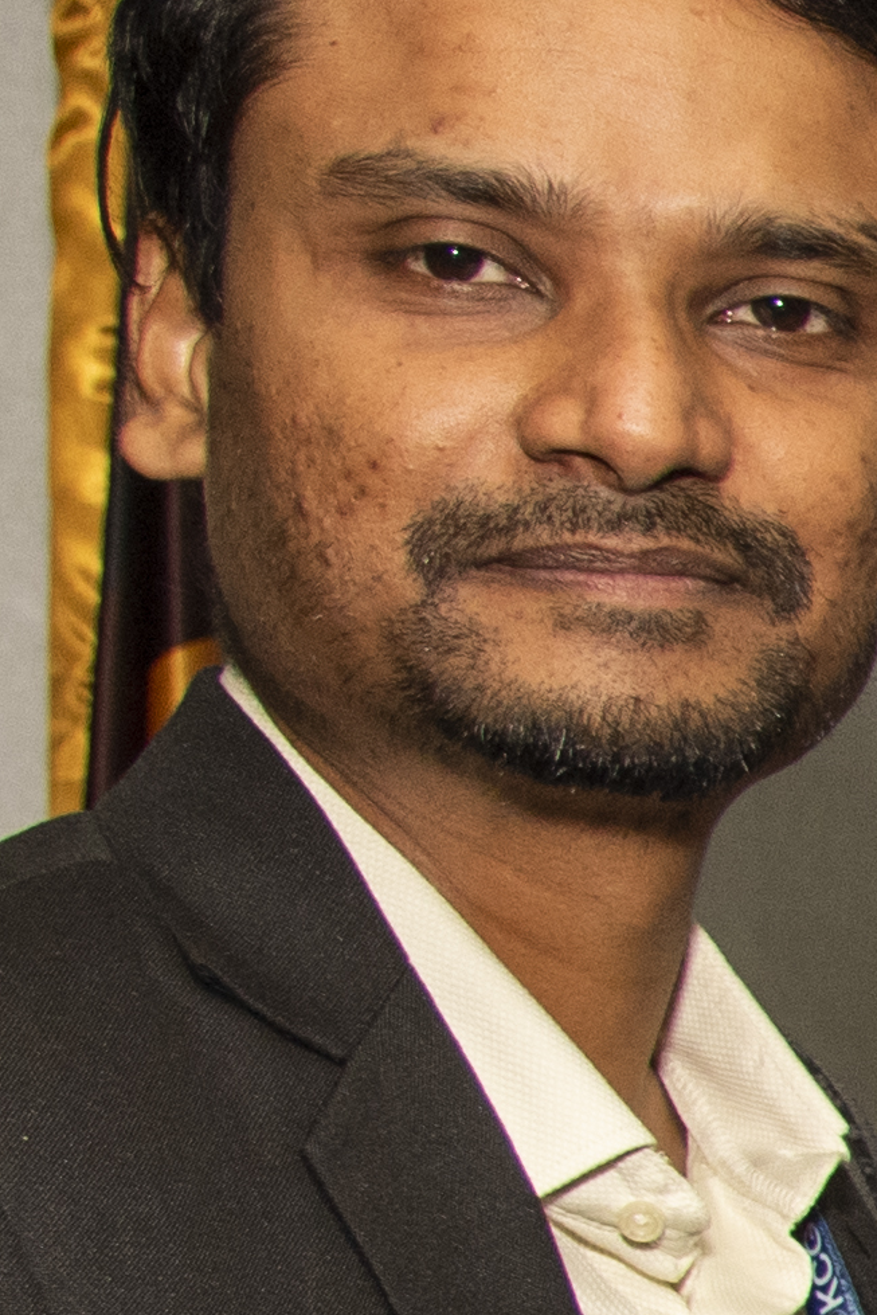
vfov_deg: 9.9
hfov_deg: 5.8
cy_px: 1885
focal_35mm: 203
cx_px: 3547
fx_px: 7415
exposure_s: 1/125
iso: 400
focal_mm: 27
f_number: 5.6
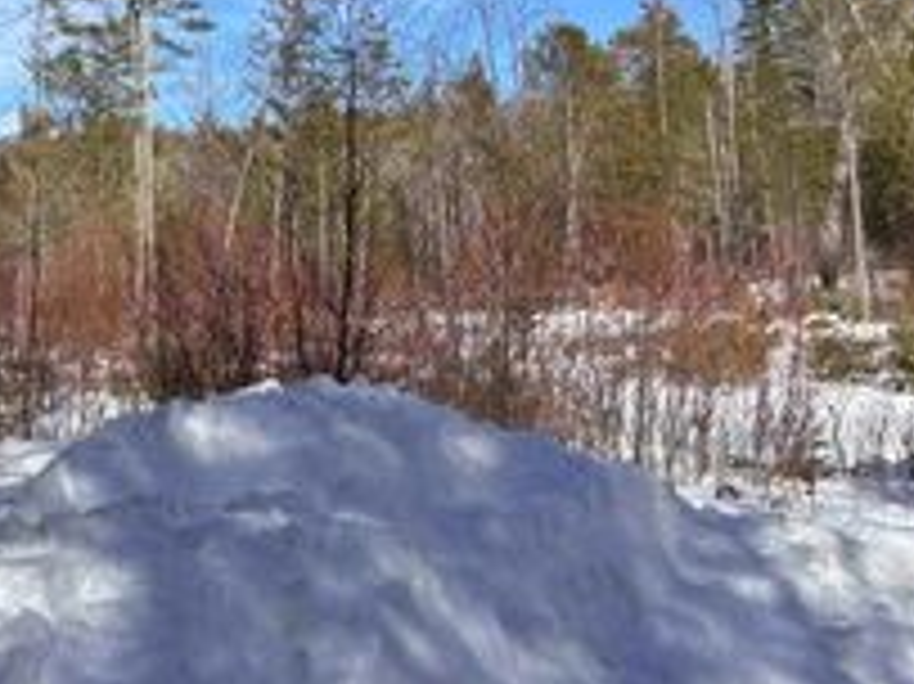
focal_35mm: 64
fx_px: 1689
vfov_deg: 22.3
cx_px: -194
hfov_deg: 26.7
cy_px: 61
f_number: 1.6
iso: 50
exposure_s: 1/3106
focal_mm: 5.96
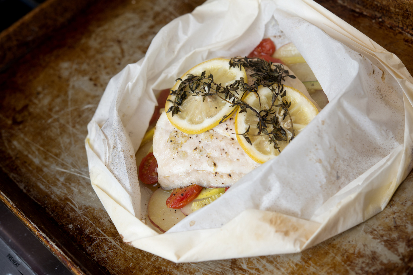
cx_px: 206
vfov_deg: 22.6
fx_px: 689
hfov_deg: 33.4
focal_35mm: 60
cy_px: 138
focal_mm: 60
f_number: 6.3
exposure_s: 1/160
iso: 400
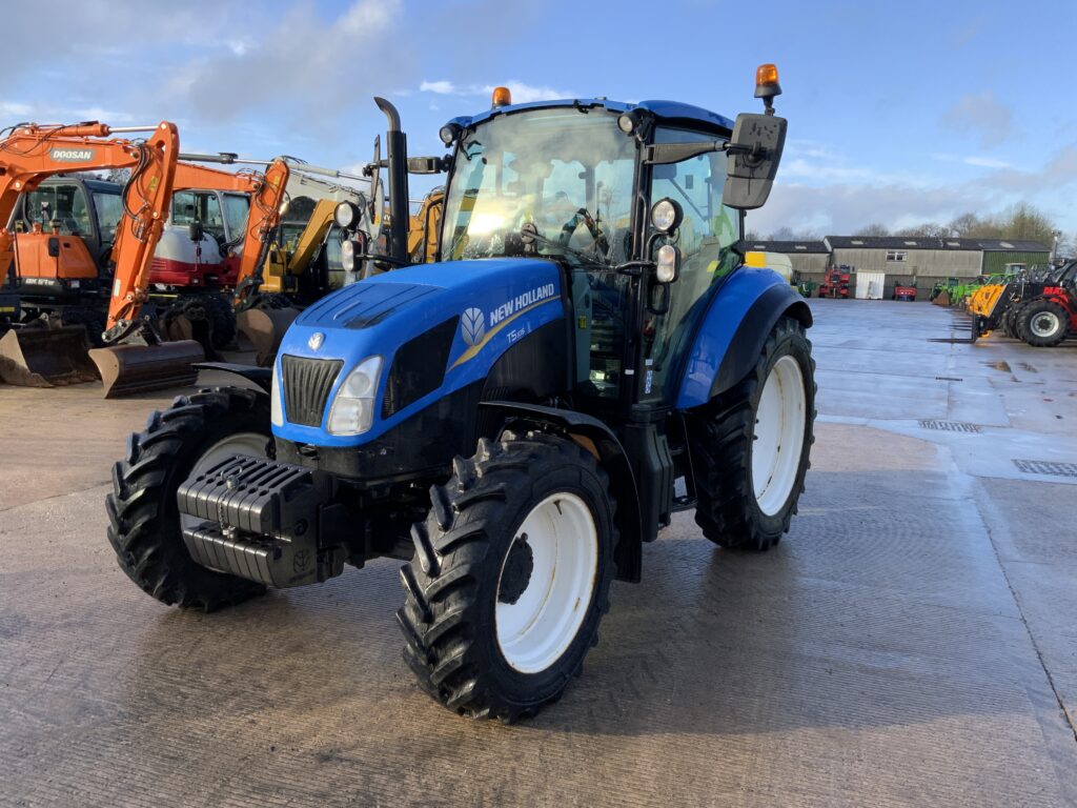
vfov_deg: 48.2
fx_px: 902
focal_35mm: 29
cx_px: 538
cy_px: 404
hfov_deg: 61.7
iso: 16
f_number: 1.8
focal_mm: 3
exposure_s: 1/534
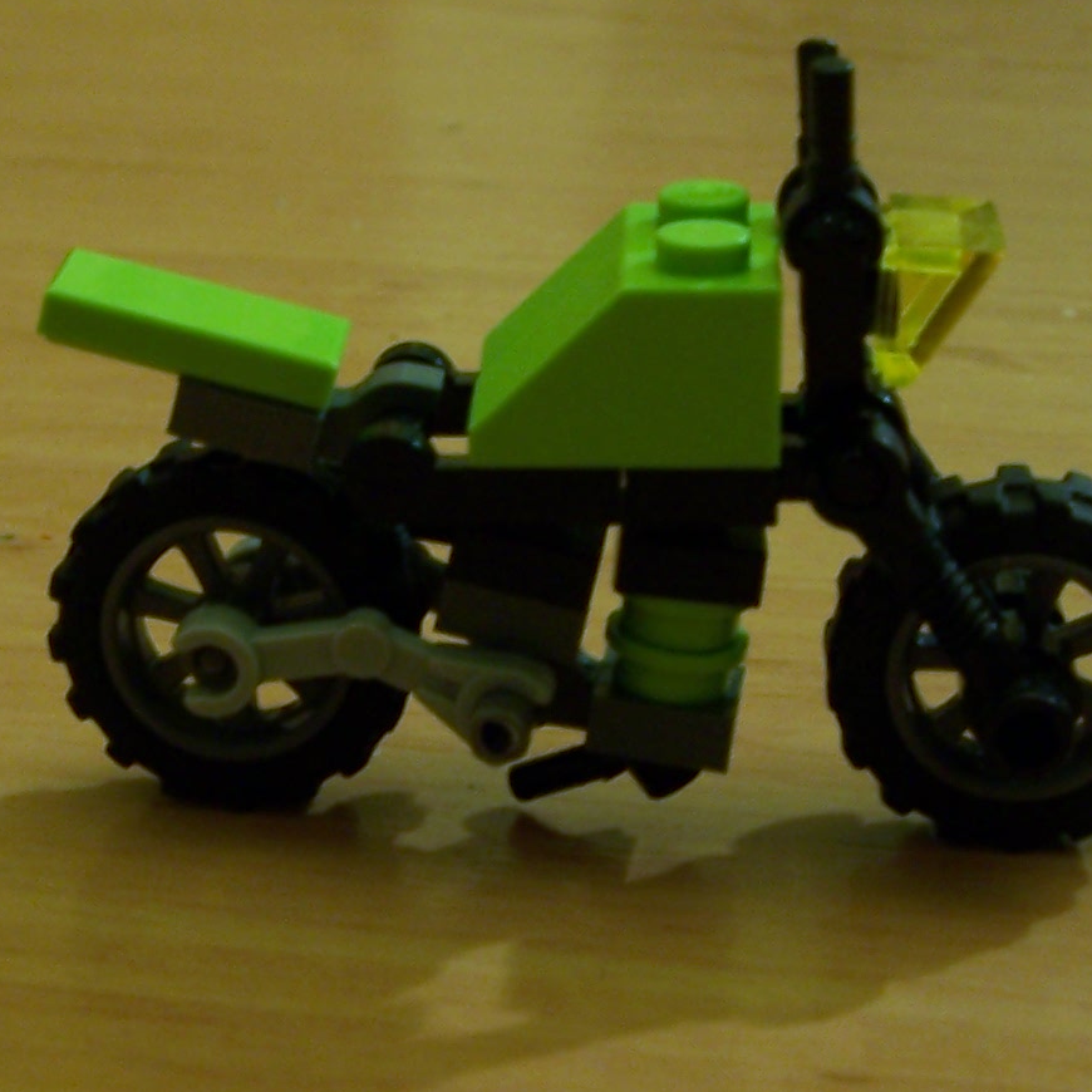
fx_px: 3176
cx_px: 587
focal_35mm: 89
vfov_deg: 19.5
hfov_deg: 19.5
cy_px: 546
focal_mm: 6.3
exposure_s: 1/2
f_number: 2.8
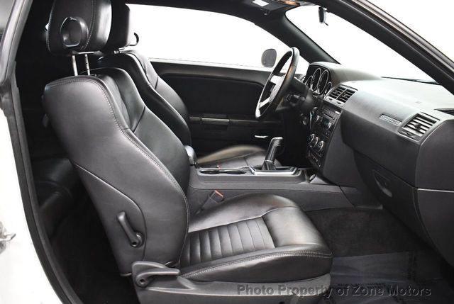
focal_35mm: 36
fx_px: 455
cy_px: 152
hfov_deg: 53.1
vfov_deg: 37.0
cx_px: 227
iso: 3200
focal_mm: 18
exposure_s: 1/125
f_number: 3.5
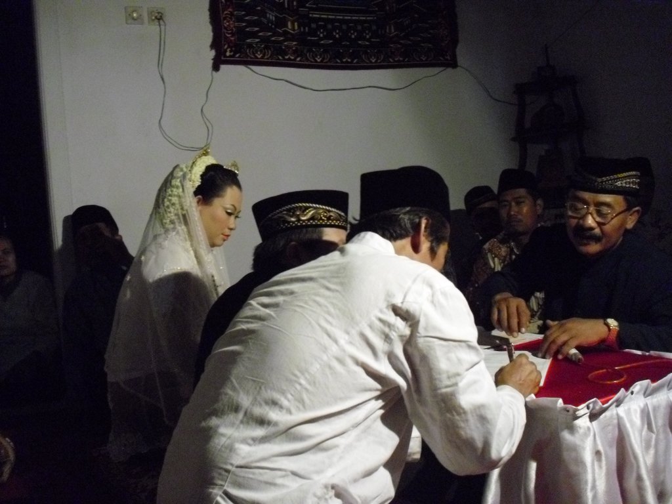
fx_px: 738
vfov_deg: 37.7
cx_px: 336
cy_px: 252
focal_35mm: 38
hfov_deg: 49.0
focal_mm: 6.2
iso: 800
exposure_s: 1/60
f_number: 2.8
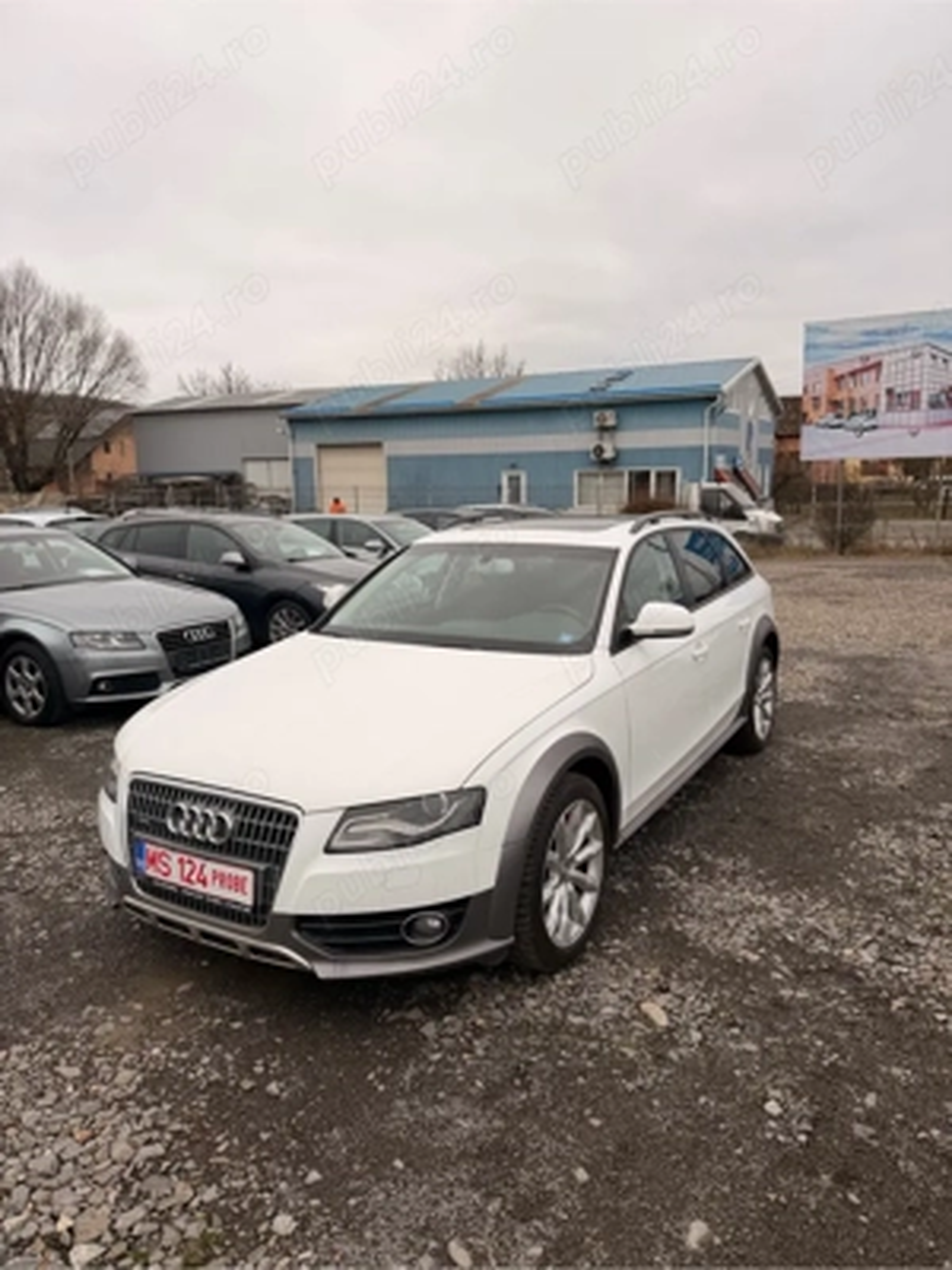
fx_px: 880
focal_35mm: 24
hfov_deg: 56.8
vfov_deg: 71.6
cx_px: 476
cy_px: 635
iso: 80
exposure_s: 1/920
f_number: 1.78
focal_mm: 6.76
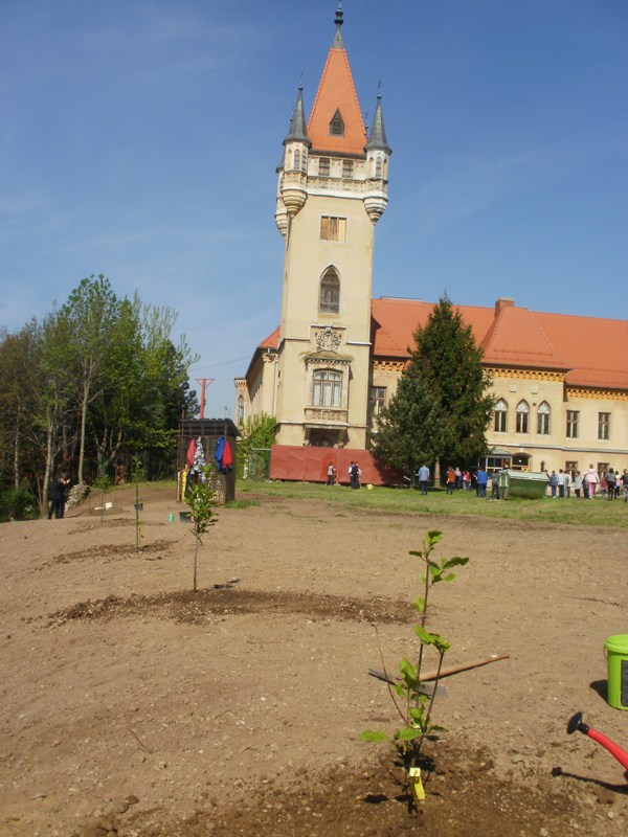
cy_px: 418
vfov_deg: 51.4
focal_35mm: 36
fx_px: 871
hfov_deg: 39.7
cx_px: 314
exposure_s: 1/640
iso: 100
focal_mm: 6.3
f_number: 5.6
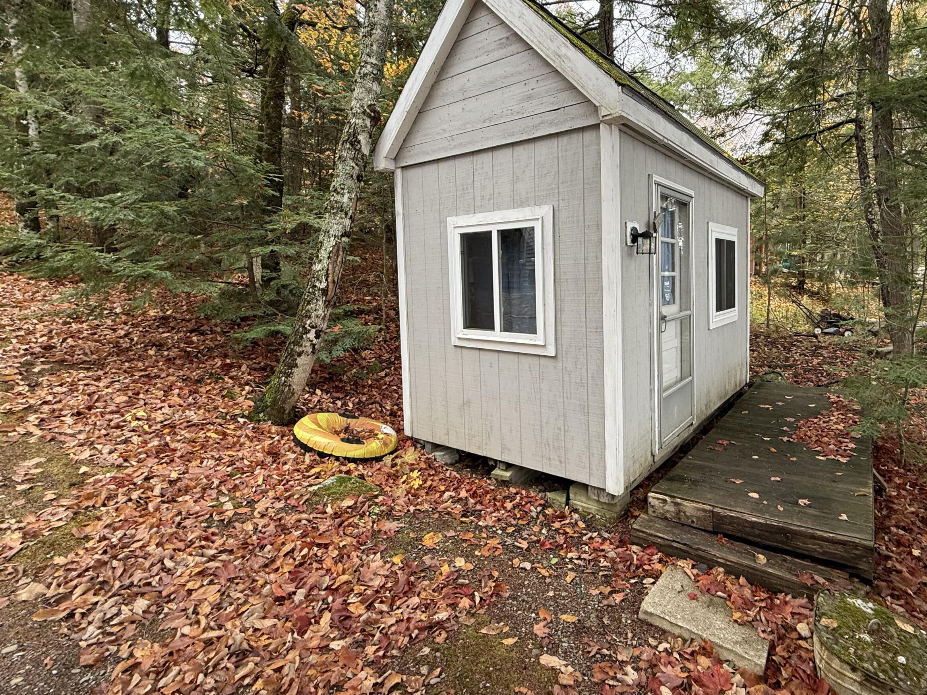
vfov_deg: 71.2
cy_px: 297
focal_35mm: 18
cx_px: 571
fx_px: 482
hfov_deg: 86.3
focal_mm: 2.22
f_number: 2.2
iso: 100
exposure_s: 1/99
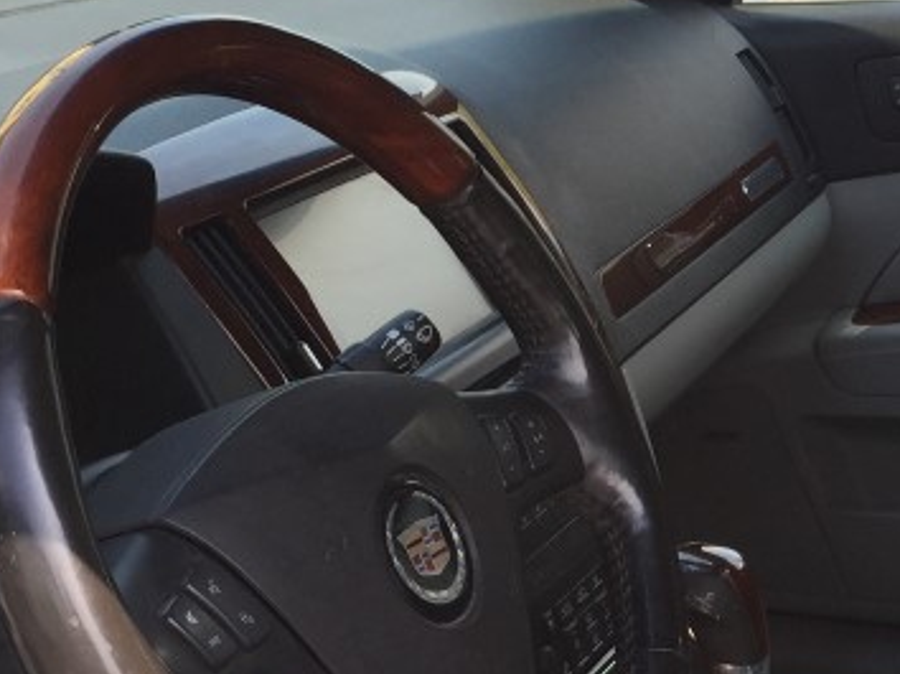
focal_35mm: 84
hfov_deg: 22.4
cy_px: 450
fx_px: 2182
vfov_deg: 17.5
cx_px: 913
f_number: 2.2
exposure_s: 1/384
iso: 32
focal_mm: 4.15
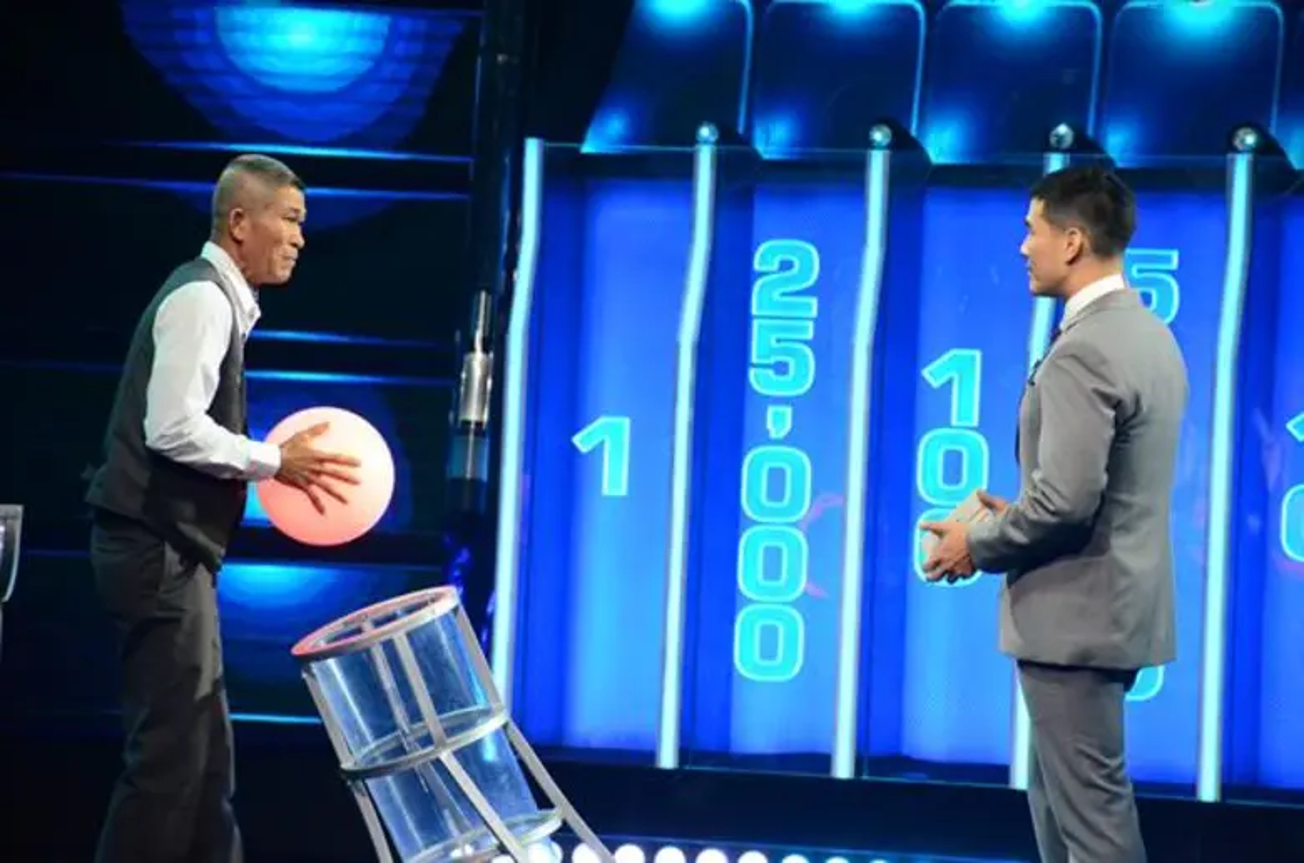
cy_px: 432
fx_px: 7588
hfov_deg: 9.8
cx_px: 652
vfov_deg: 6.5
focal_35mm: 210
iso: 3200
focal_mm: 140
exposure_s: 1/200
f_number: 5.6
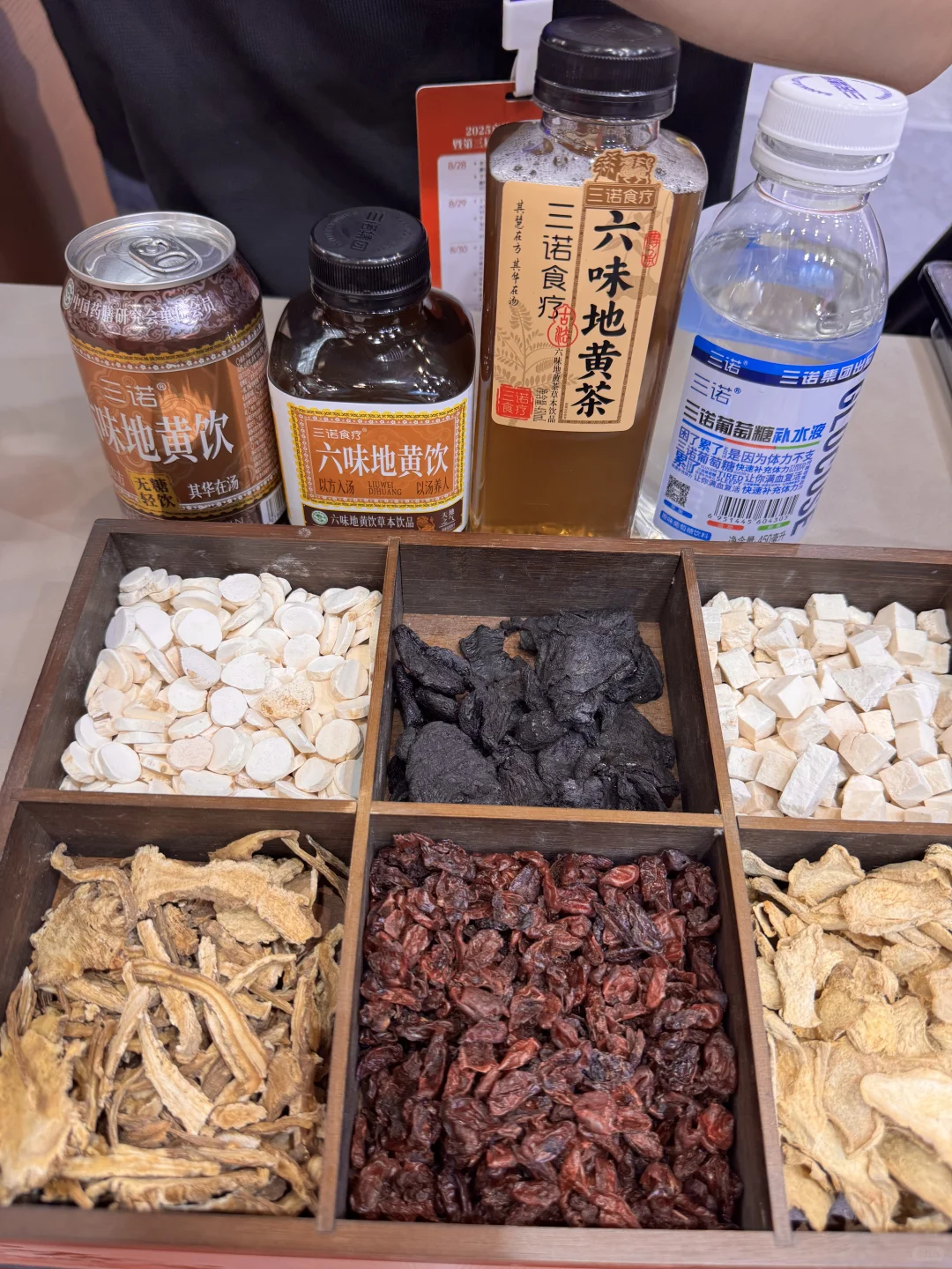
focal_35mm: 24
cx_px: 476
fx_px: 880
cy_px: 634
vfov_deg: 71.6
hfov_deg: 56.8
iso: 125
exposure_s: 1/50
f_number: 1.78
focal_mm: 6.76
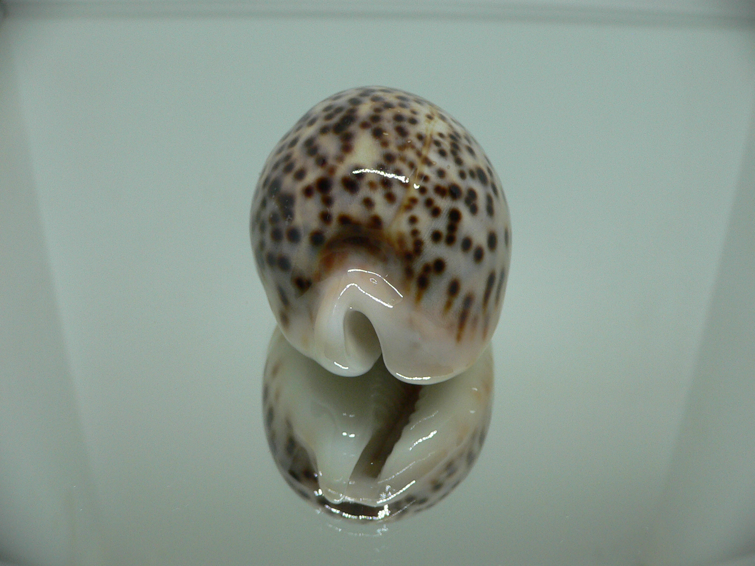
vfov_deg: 40.7
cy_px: 283
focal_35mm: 35
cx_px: 378
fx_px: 763
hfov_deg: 52.6
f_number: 2.8
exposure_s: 1/60
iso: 150
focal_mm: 4.6
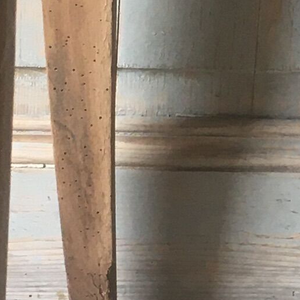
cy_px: 55
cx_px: 345
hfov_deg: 8.6
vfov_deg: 8.7
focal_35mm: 201
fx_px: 1971
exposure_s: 1/33
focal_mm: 4.15
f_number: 2.2
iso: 40
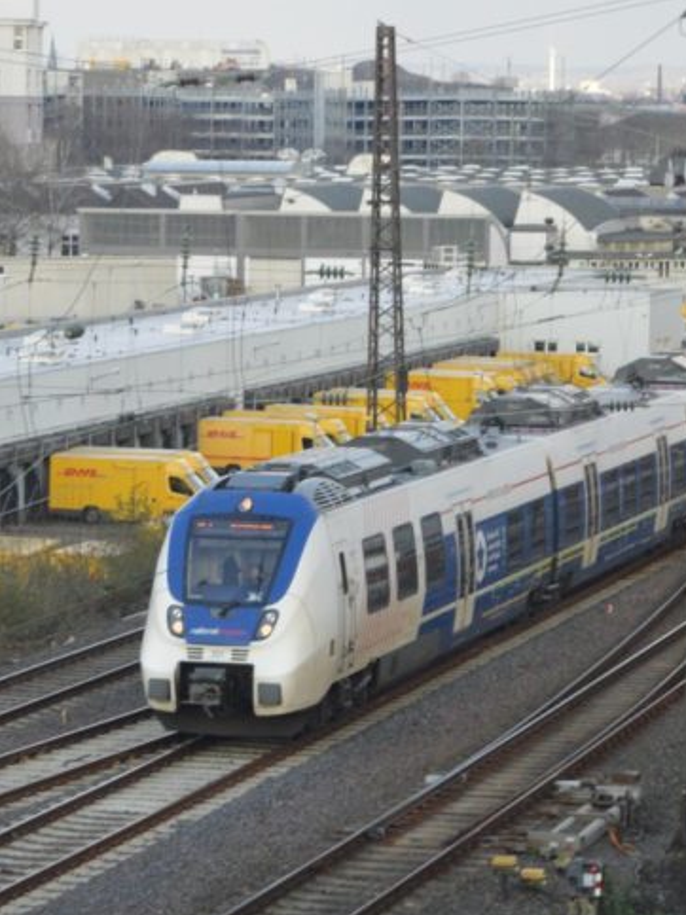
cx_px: 301
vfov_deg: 11.8
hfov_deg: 8.8
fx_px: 4442
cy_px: 459
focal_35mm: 168
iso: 1100
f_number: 5.6
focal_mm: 55
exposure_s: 1/500
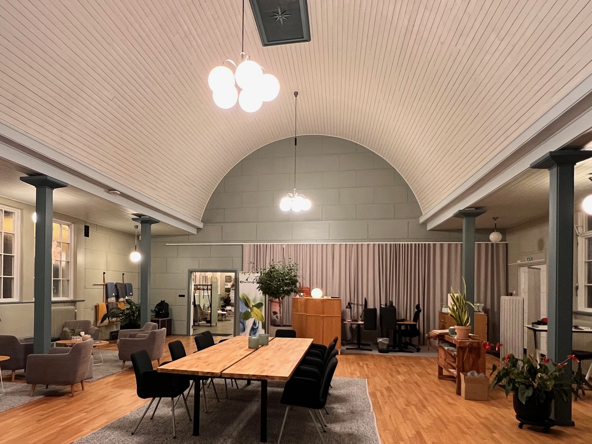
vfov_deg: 60.3
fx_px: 376
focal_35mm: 22
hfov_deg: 76.0
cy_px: 278
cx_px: 257
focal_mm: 1.57
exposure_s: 1/50
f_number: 1.8
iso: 500
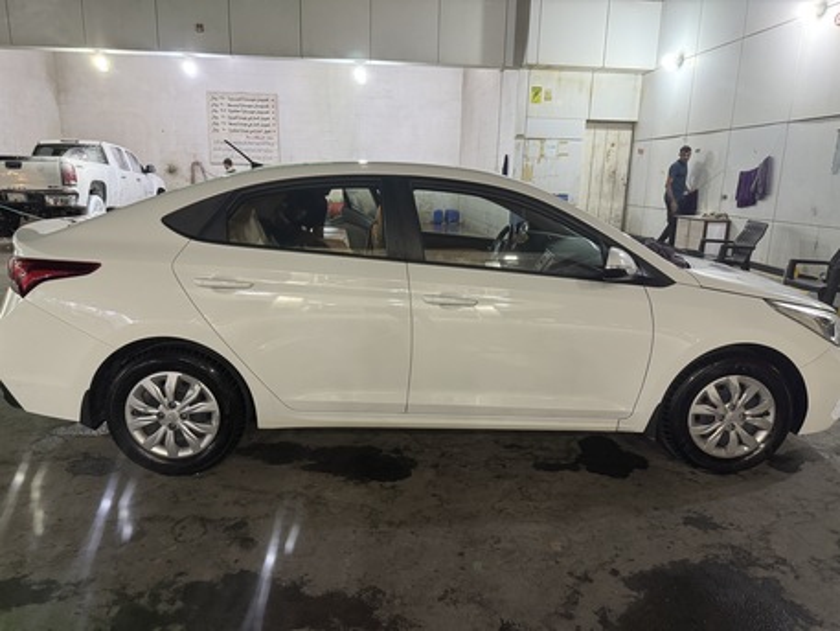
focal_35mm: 24
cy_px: 316
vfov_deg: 56.8
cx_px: 420
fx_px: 583
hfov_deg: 71.6
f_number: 1.78
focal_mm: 6.76
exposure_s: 1/60
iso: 400
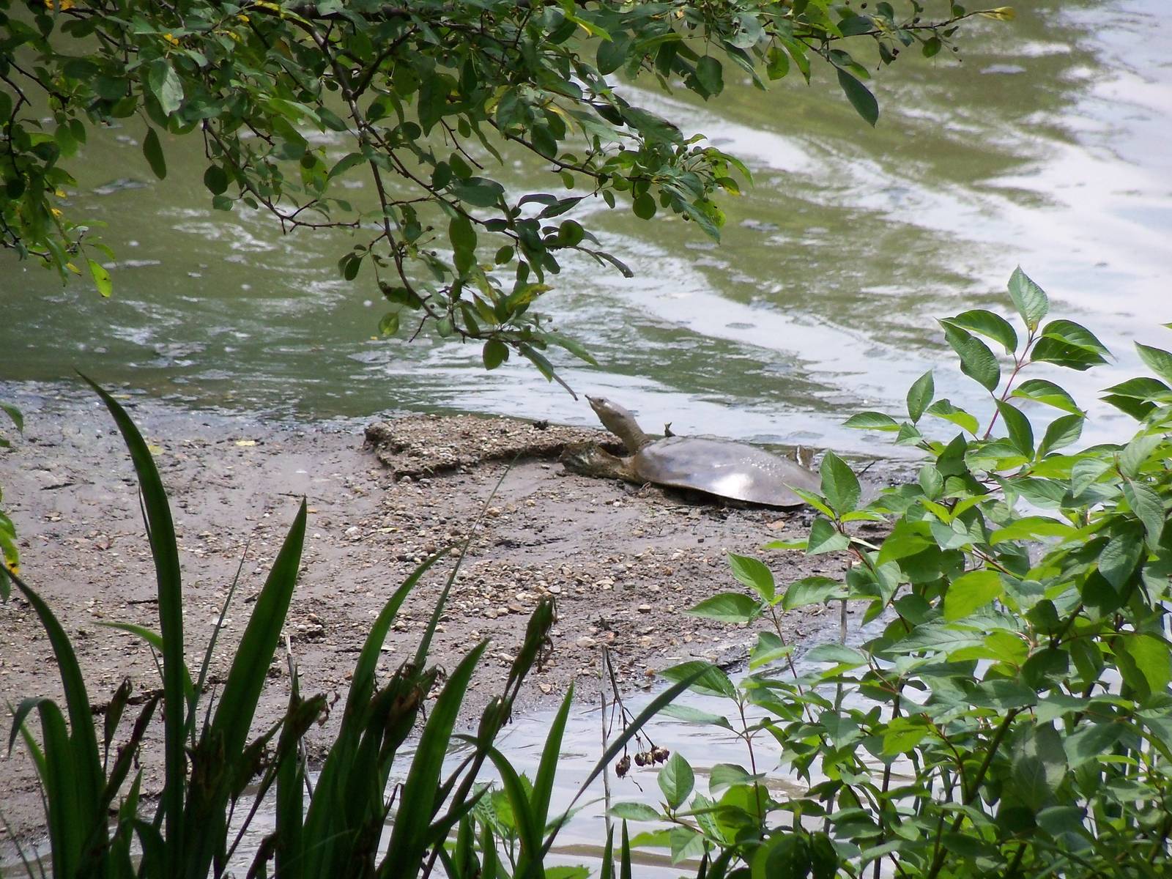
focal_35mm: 350
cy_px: 440
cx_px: 586
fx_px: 11850
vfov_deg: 4.2
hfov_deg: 5.7
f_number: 4.8
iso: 200
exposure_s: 1/800
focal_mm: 62
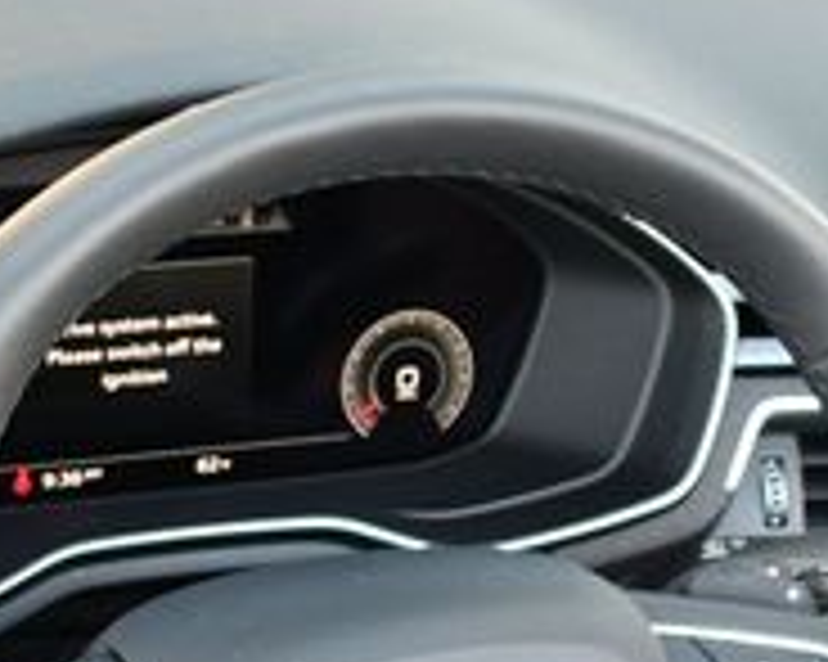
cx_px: 666
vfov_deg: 10.6
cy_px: 757
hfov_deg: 13.3
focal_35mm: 144
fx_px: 3527
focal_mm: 22
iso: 800
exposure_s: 1/250
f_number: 3.8
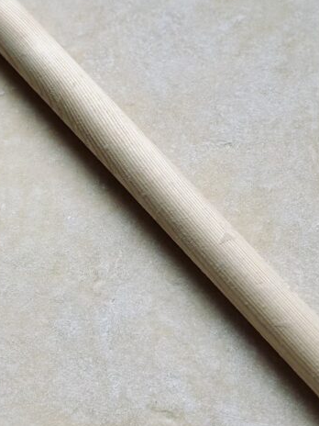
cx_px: 107
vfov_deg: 18.5
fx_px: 1302
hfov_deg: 13.9
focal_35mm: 106
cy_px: 159
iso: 125
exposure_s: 1/92
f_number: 1.78
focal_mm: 6.86
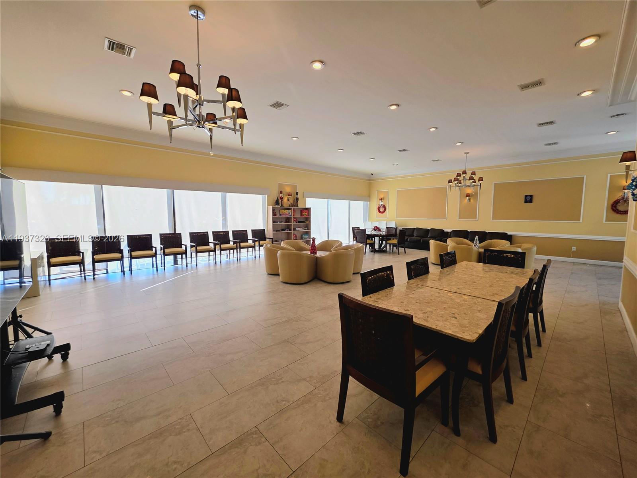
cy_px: 239
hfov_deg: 106.2
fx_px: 239
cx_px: 318
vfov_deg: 89.9
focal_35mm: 13
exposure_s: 1/120
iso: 20
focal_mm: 2.2
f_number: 1.9
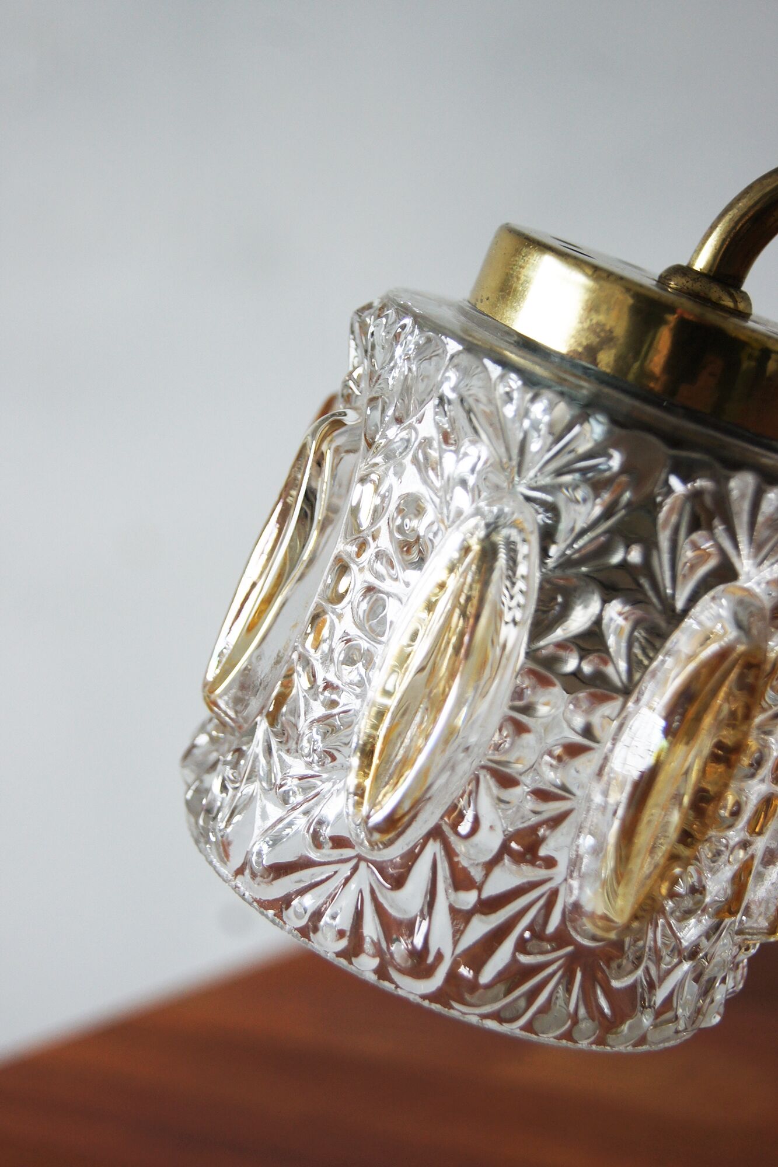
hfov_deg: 22.6
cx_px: 389
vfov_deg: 33.4
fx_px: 1945
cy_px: 584
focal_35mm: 60
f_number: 5.6
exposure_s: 1/60
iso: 400
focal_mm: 40
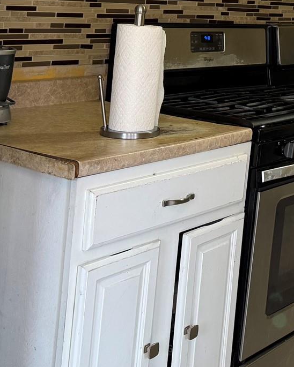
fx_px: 761
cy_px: 3
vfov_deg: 25.8
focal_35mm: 70
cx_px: 428
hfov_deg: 19.4
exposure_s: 1/120
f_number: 1.78
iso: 160
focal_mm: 6.76
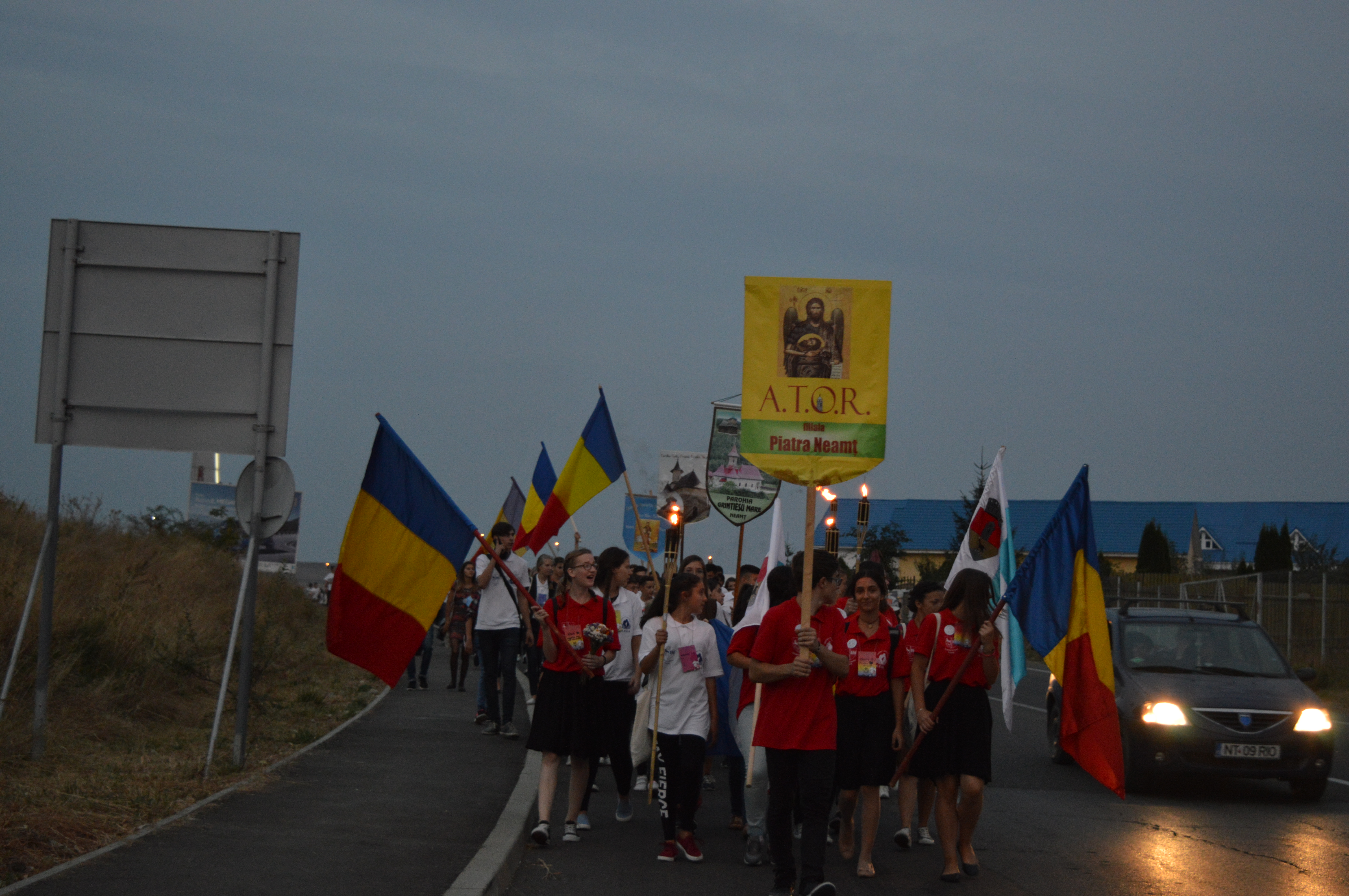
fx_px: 2134
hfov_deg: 35.1
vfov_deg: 23.7
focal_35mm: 57
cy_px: 448
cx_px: 674
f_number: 4.8
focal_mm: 38
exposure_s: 1/60
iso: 800
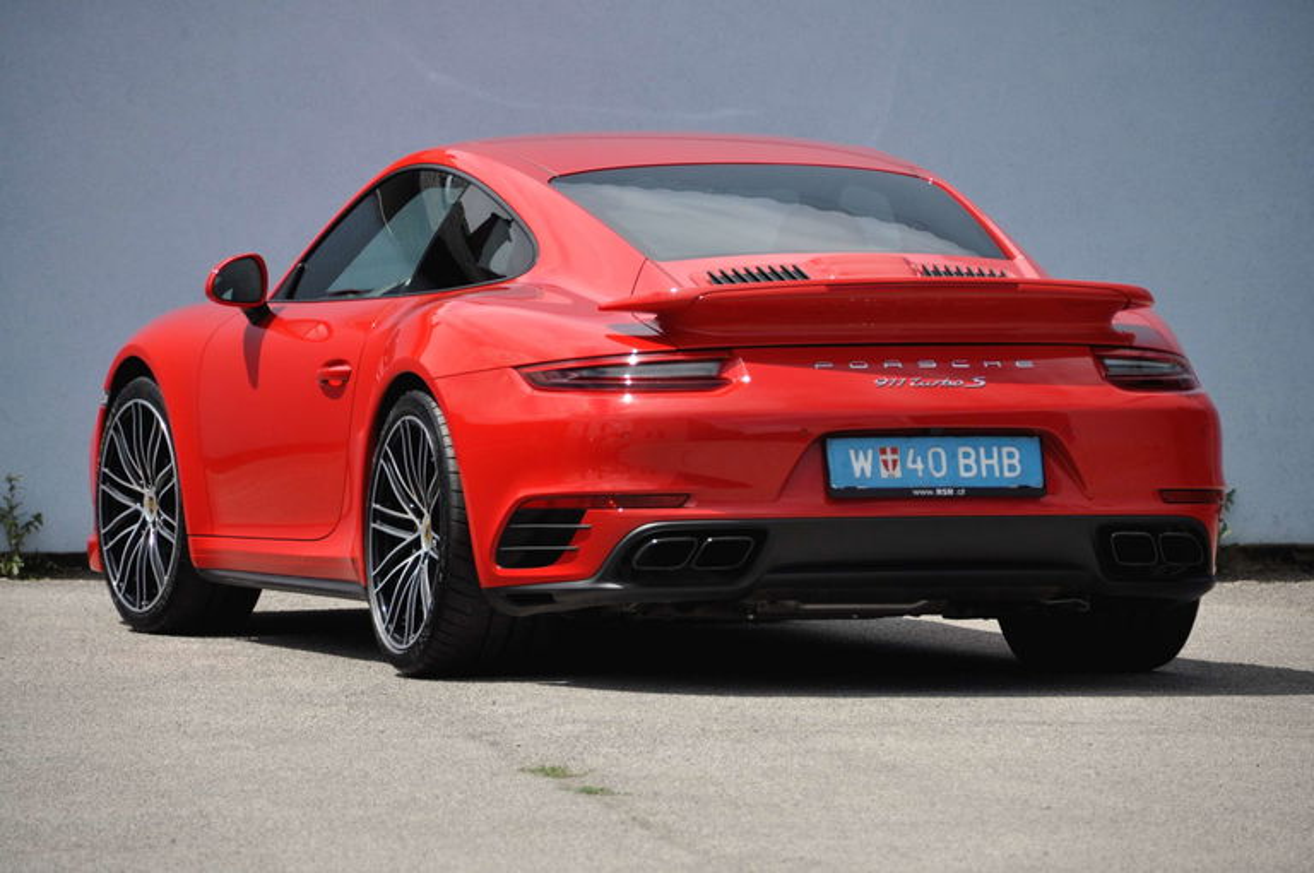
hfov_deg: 8.1
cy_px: 436
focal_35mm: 255
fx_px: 9296
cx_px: 657
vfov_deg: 5.4
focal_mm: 170
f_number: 6
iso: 500
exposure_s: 1/1000
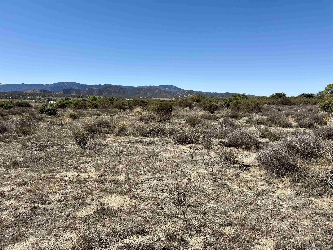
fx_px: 231
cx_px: 166
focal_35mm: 24
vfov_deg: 56.8
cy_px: 125
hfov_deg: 71.6
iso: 80
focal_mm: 6.76
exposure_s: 1/6173
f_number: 1.78
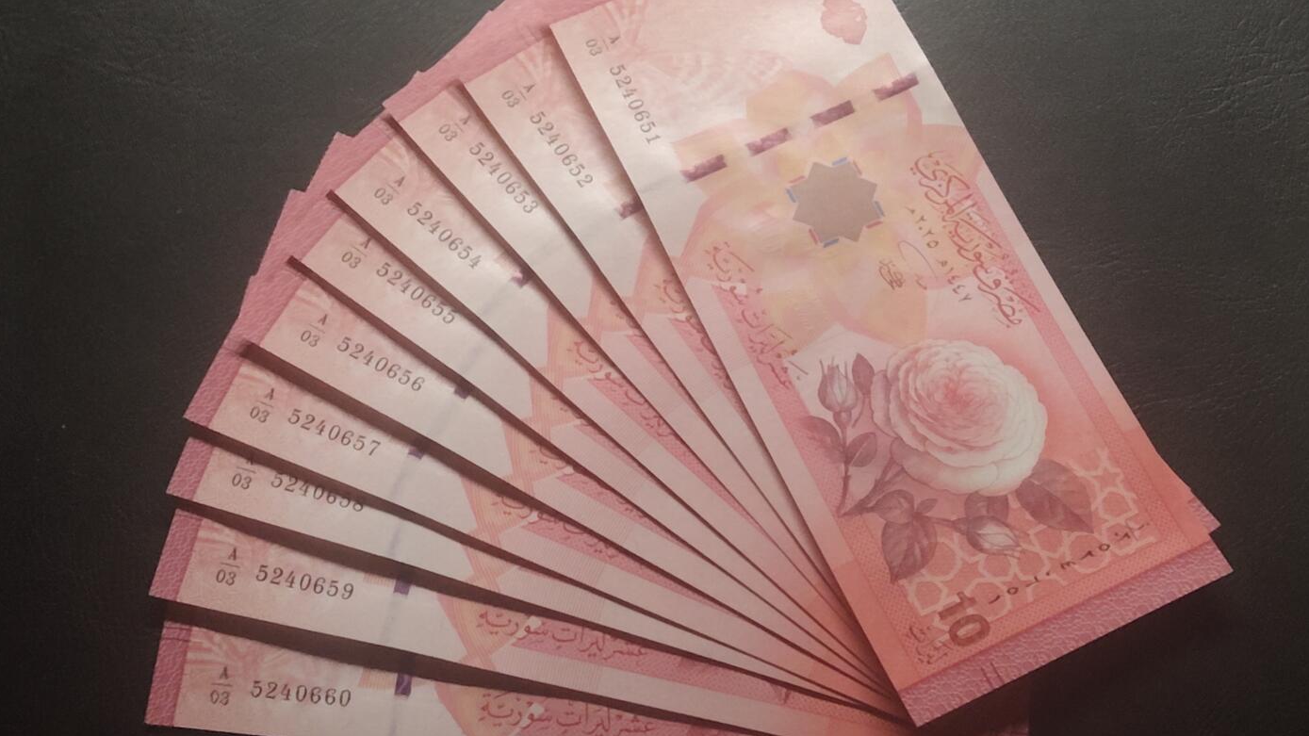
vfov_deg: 21.8
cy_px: 345
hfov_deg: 37.9
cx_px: 653
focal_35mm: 55
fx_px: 1909
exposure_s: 1/50
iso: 640
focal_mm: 3.42
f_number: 2.2
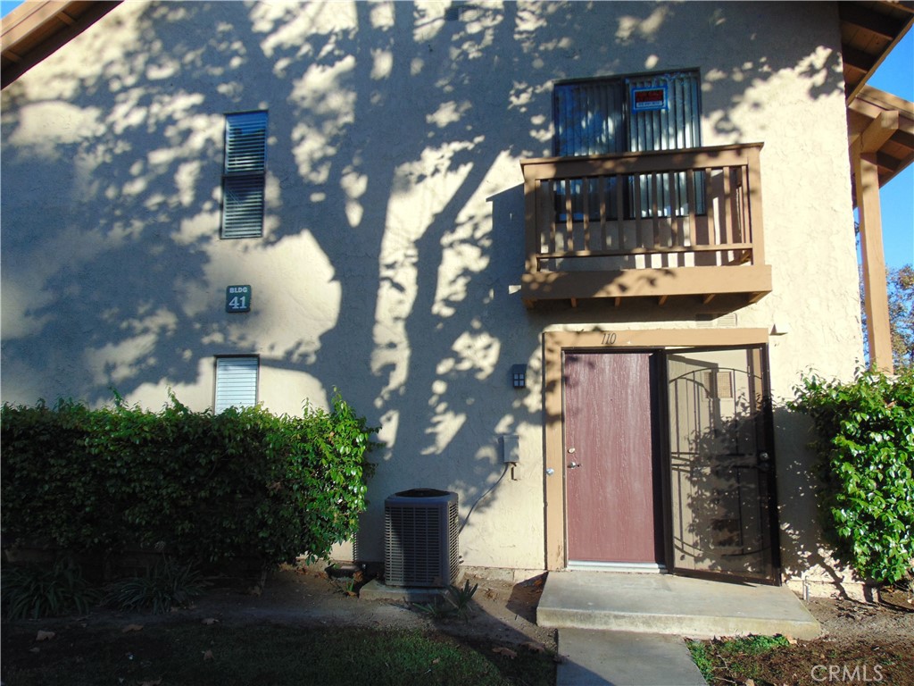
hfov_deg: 69.4
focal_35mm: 25
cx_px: 457
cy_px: 343
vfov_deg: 54.9
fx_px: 660
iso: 80
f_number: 3
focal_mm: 4.5
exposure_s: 1/500
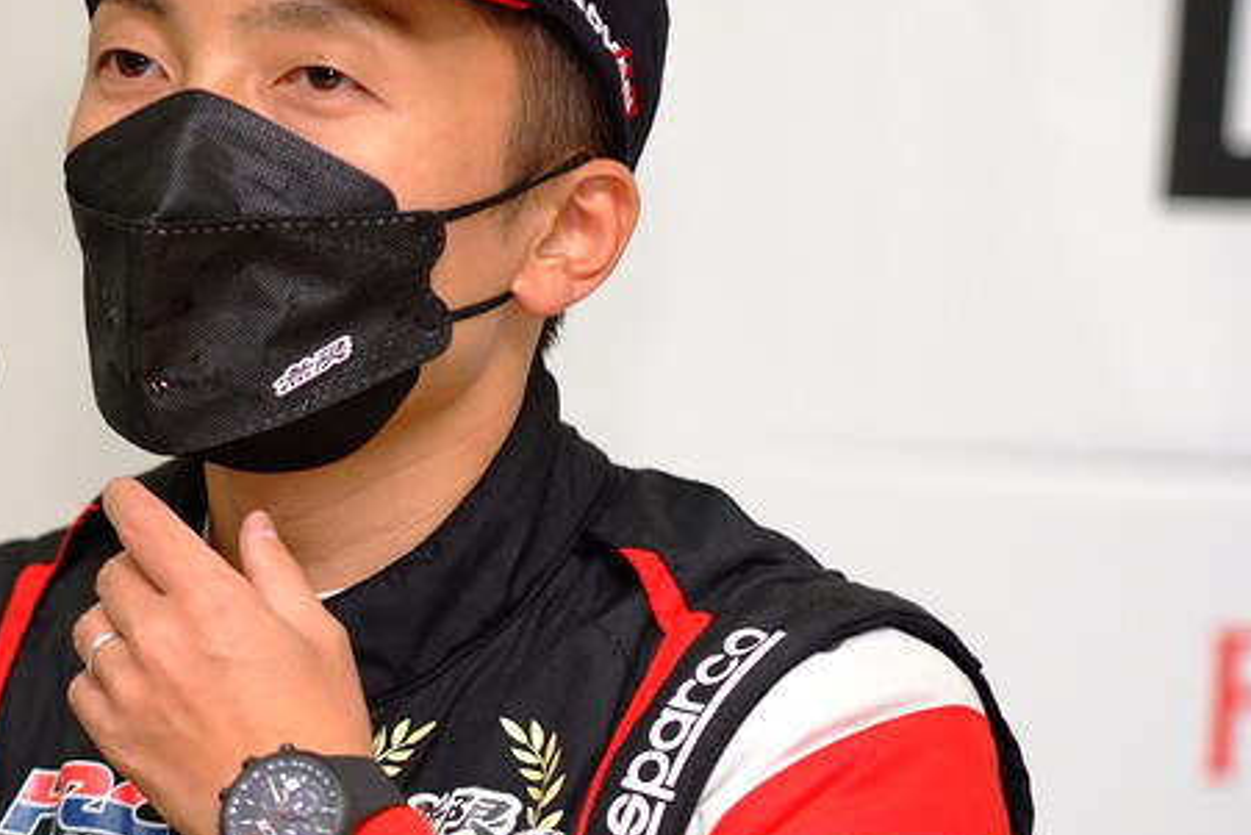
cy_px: 344
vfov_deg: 4.4
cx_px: 300
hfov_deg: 6.6
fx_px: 10810
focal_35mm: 311
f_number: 2.8
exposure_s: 1/250
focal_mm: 130
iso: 400
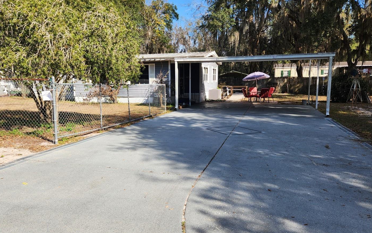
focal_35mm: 28
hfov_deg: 66.3
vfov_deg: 44.6
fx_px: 284
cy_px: 114
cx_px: 170
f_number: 1.8
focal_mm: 5.4
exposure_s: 1/970
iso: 20
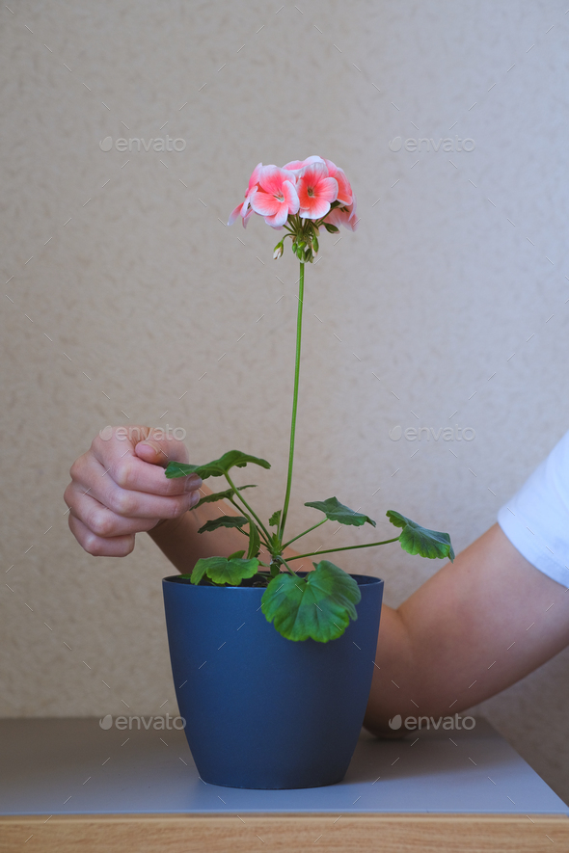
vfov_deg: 24.2
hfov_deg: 16.3
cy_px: 426
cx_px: 284
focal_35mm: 84
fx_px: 1991
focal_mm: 56
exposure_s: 1/30
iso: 400
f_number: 2.8
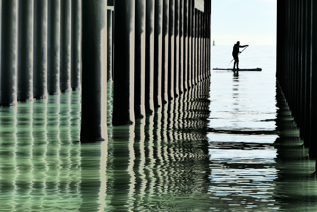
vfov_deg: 5.9
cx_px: 158
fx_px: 2034
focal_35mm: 231
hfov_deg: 8.9
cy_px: 106
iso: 125
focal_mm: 84.7
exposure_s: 1/160
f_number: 4.4
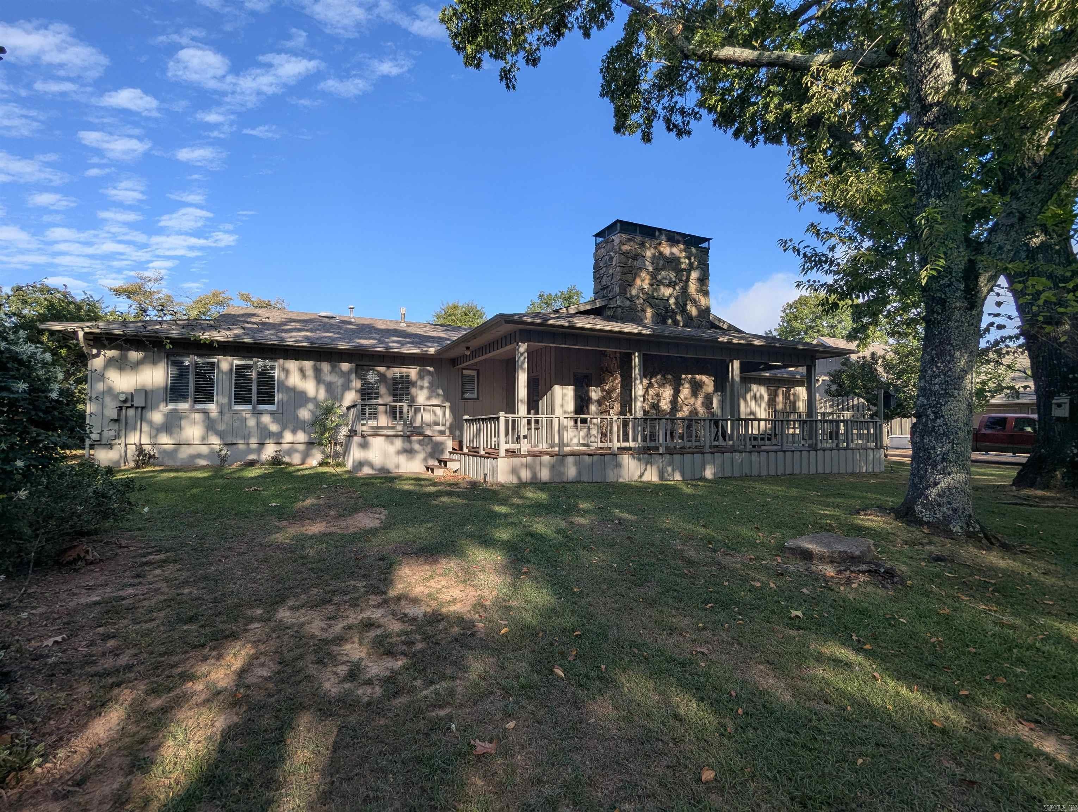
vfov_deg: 78.2
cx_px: 539
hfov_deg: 94.4
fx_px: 499
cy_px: 406
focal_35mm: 16
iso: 50
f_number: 2.2
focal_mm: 2.35
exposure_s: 1/869
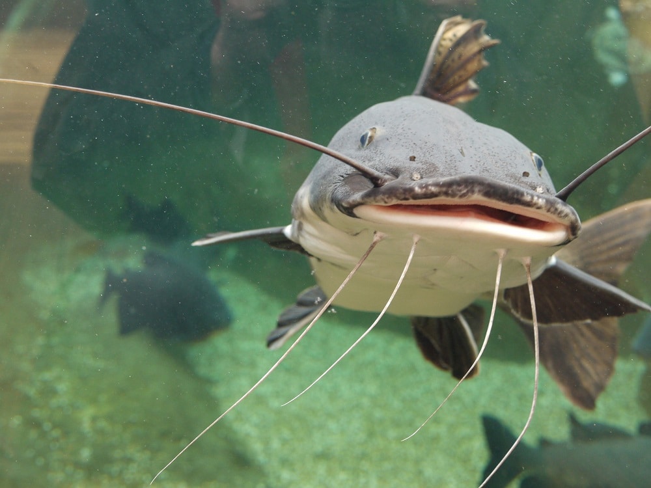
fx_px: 903
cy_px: 244
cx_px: 326
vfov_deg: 30.3
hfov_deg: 39.7
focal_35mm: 48
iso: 640
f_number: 4.8
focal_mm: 24
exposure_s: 1/125
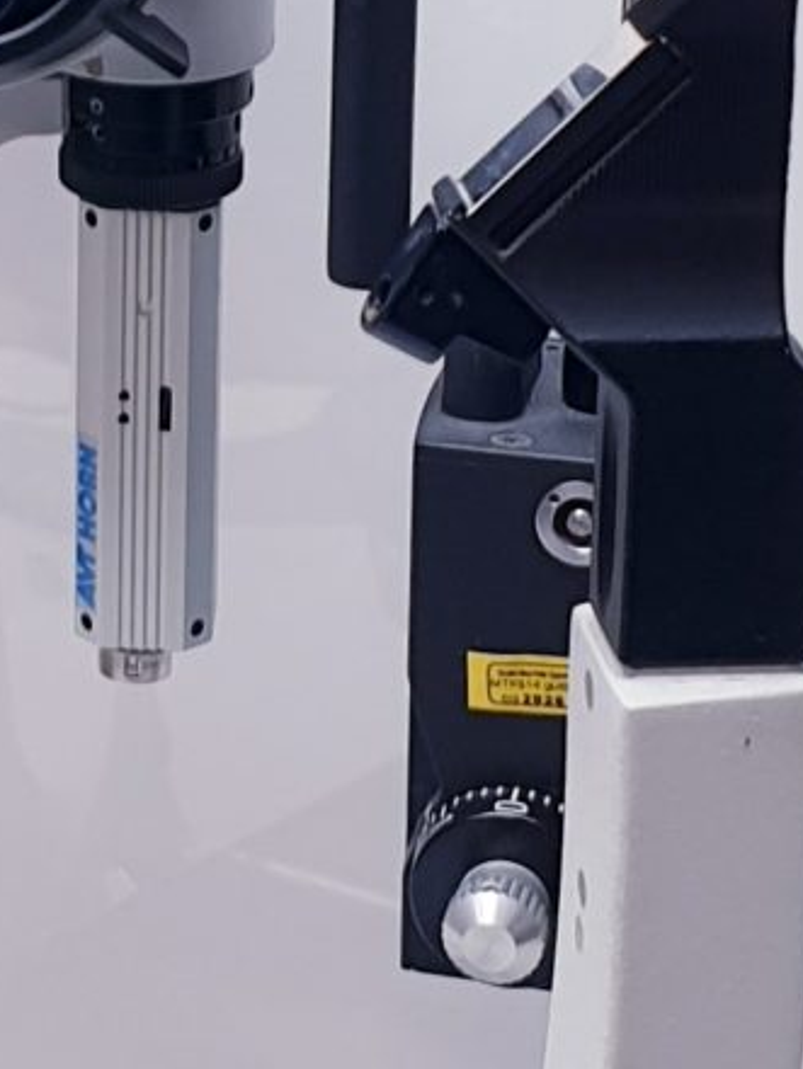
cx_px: -95
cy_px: 63
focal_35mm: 151
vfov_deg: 12.9
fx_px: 4668
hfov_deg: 9.7
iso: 50
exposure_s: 1/50
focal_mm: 4.3
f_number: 2.4
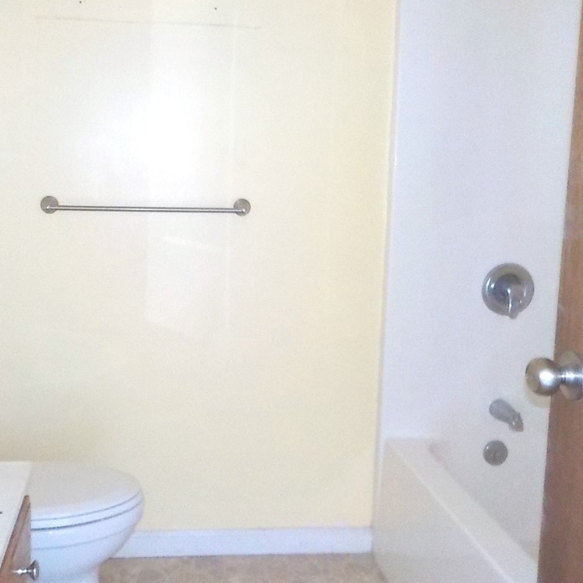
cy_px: 270
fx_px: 743
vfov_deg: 42.8
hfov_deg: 42.4
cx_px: 207
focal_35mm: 39
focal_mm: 4.1
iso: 800
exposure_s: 1/4
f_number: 3.3
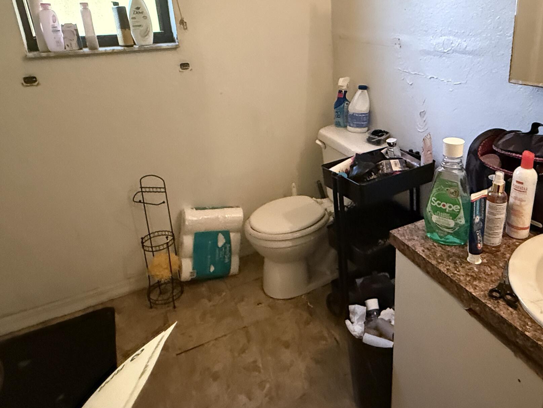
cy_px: 144
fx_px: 408
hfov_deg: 66.3
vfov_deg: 52.3
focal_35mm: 26
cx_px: 338
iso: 1250
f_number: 2.2
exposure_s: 1/60
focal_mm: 2.22
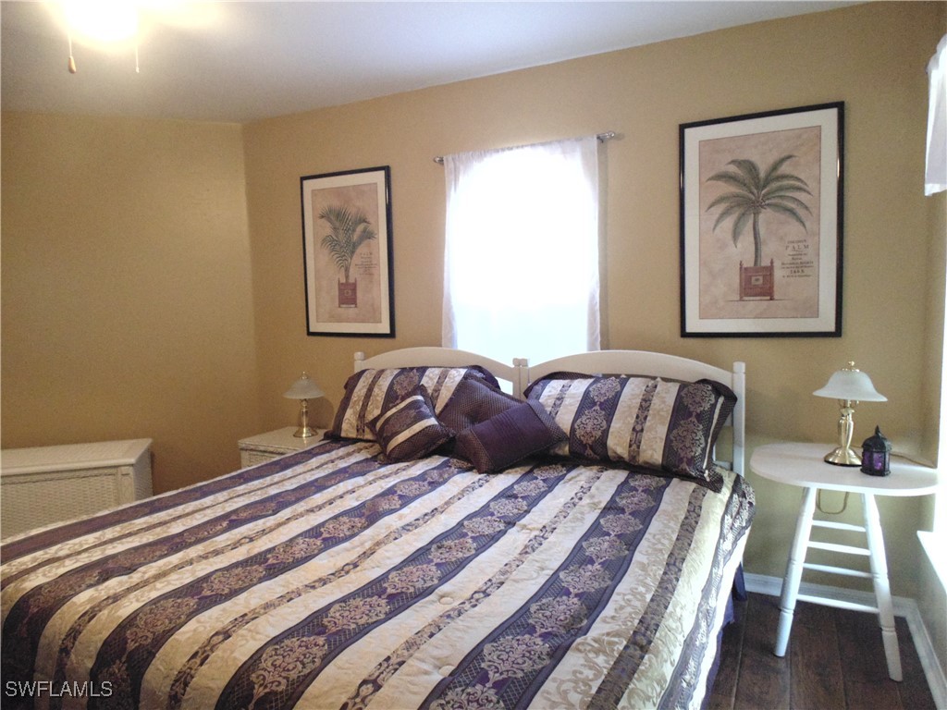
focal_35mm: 22
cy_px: 355
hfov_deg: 76.4
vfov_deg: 61.1
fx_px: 602
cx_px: 474
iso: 400
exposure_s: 1/15
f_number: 3.1
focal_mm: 4
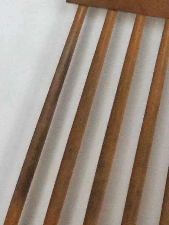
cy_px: 348
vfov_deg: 11.3
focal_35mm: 167
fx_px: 1088
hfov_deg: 8.6
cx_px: -114
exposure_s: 1/33
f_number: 2.4
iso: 125
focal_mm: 3.3
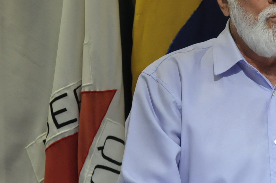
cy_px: 57
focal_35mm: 219
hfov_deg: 9.4
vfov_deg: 6.3
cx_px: 268
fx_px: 1677
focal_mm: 70
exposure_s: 1/160
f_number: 5.3
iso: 2000
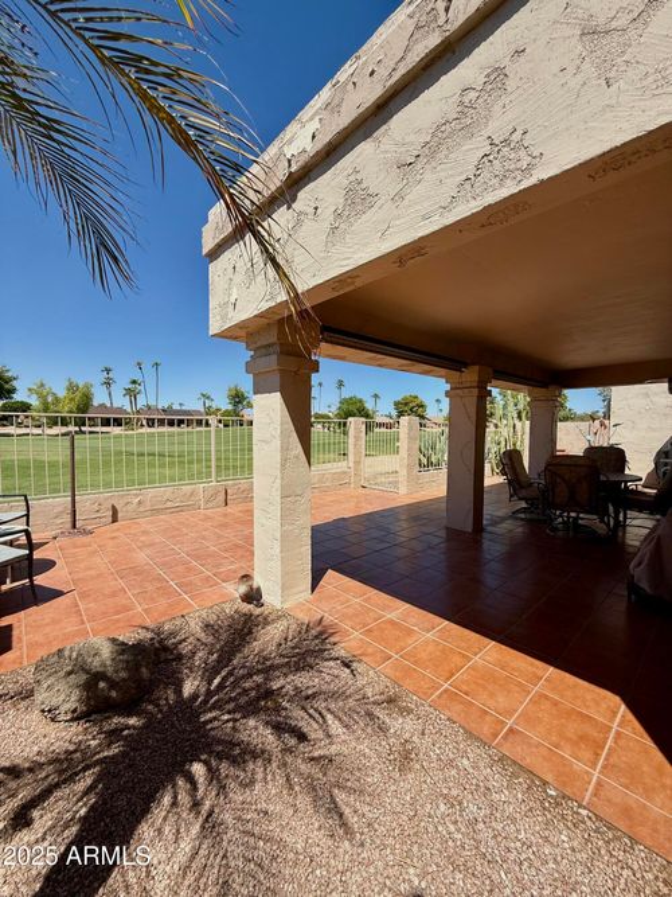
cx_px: 336
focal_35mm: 14
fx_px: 362
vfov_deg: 102.1
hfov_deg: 85.7
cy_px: 448
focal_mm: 2.22
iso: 50
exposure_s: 1/2092
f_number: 2.2
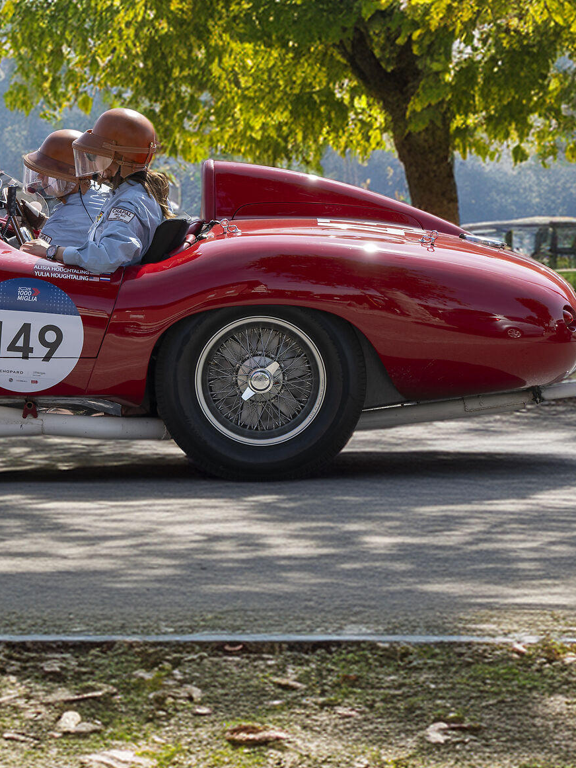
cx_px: -118
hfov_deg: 10.5
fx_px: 3083
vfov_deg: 14.2
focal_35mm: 139
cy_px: 271
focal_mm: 70
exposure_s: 1/250
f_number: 7.1
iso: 125
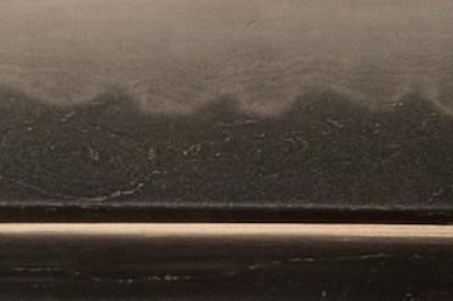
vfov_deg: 2.7
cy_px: 34
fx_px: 6386
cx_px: 226
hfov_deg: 4.1
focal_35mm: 508
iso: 400
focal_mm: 80
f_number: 11
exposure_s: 1/2
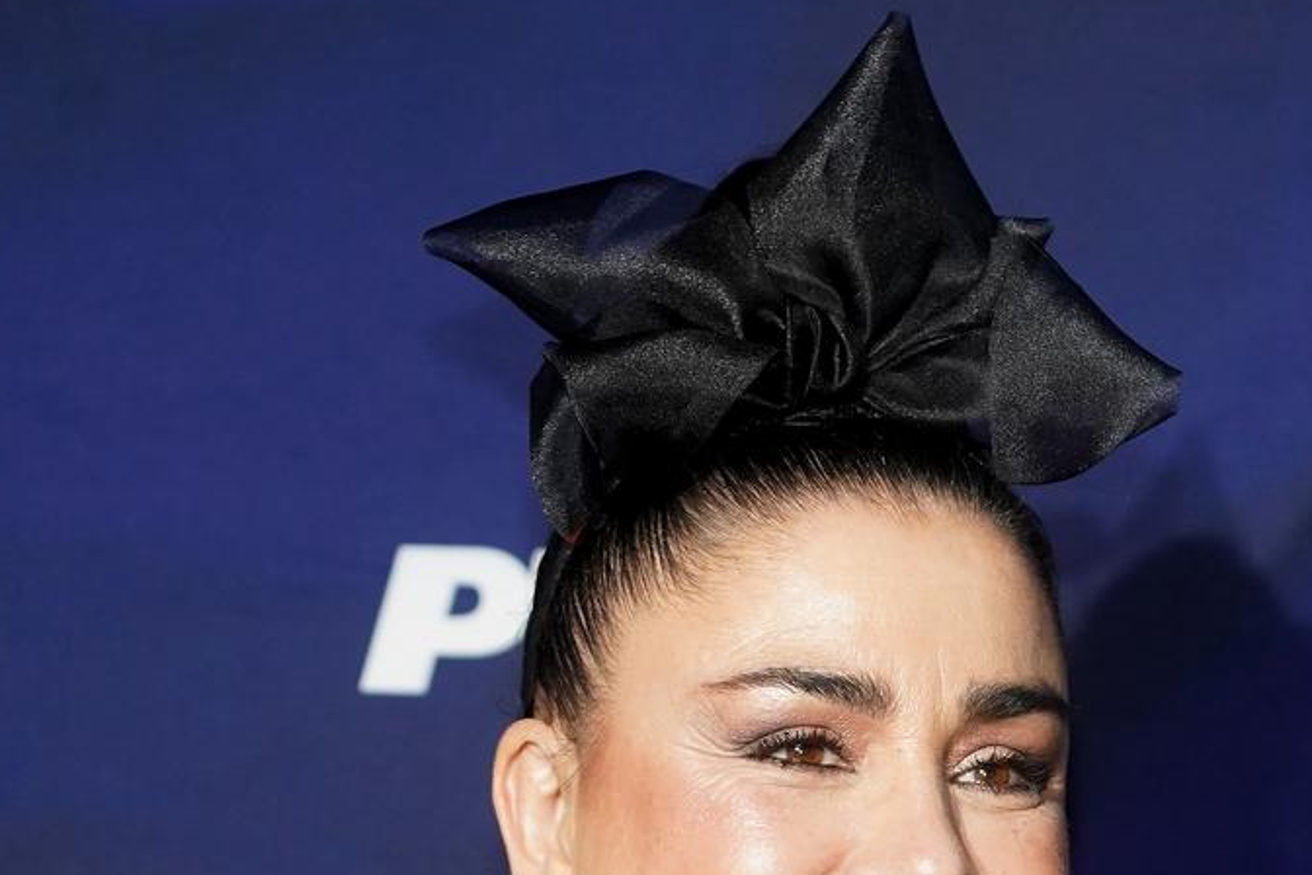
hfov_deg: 9.7
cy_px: 960
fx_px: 7726
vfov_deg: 6.5
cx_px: 793
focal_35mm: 212
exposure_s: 1/200
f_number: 4.5
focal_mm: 89
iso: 2000
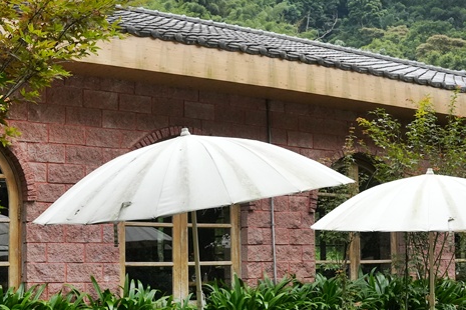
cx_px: 217
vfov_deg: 24.1
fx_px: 723
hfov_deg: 35.7
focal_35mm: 56
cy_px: 222
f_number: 7.1
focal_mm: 25.4
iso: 3200
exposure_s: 1/2000
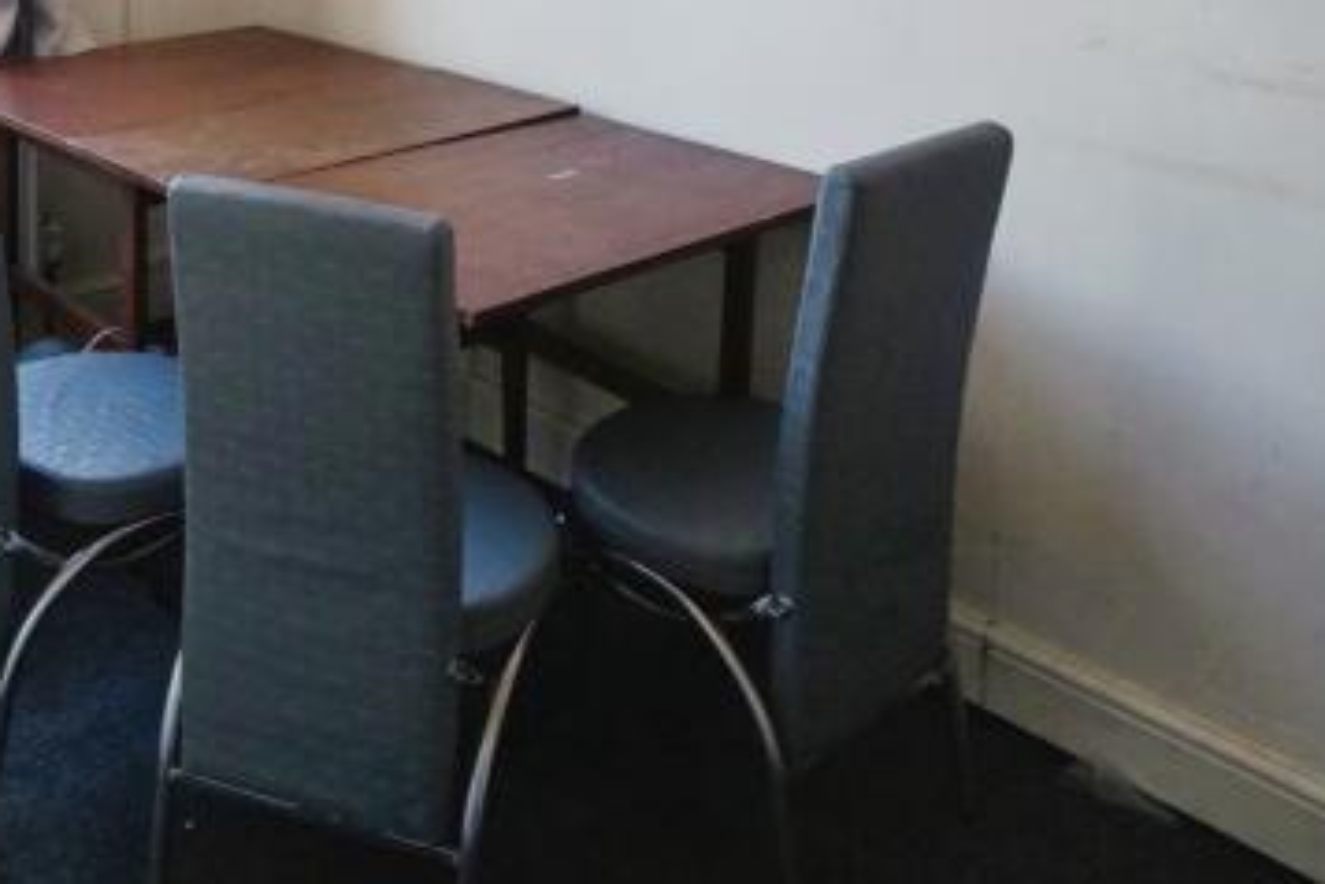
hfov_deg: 44.2
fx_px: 1583
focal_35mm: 43
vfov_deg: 27.0
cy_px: -221
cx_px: 364
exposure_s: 1/160
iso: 400
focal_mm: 10
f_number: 4
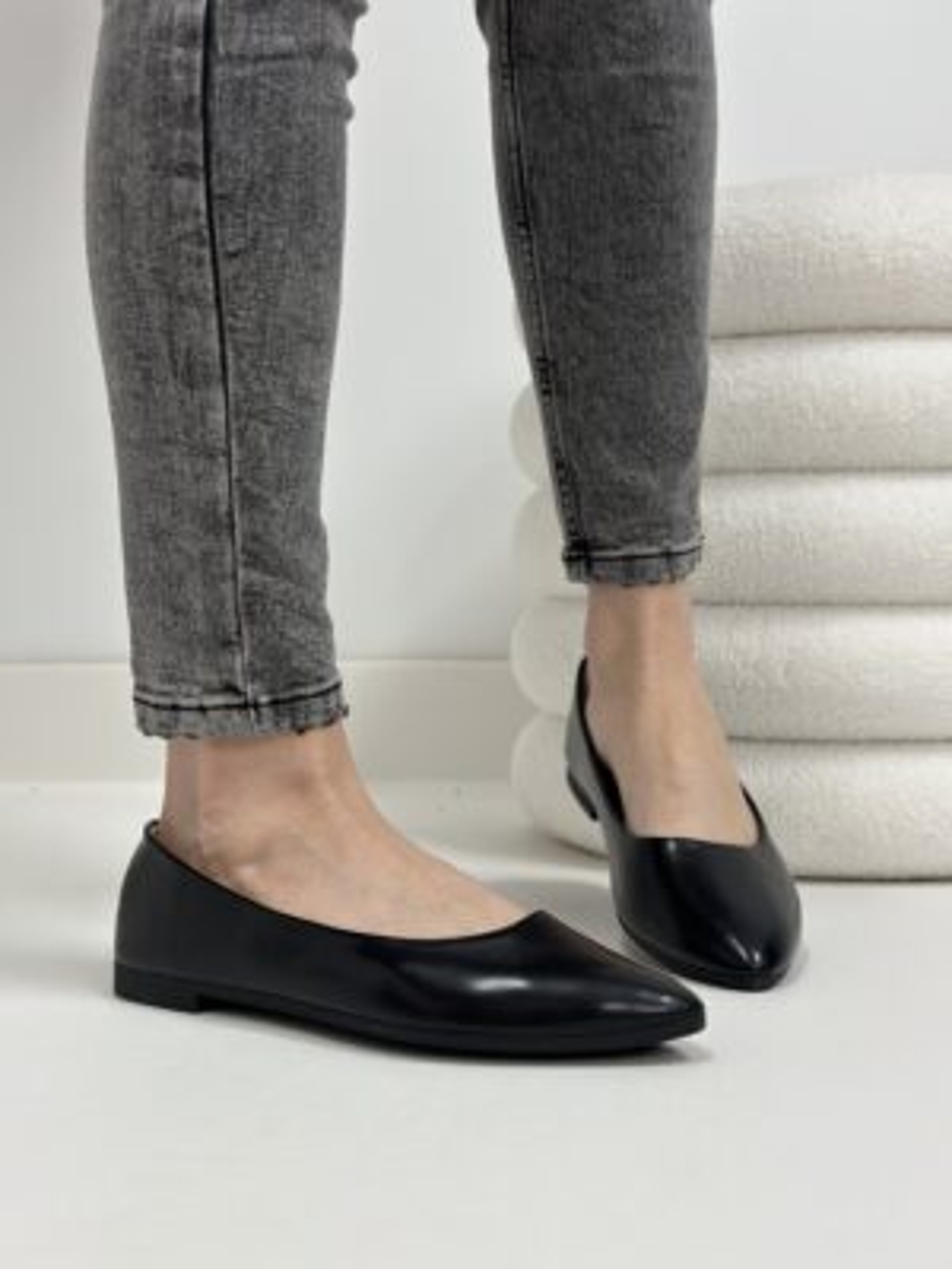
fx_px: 1760
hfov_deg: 30.3
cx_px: 476
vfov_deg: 39.7
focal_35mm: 48
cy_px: 634
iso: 160
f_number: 1.78
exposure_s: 1/100
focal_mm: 6.86
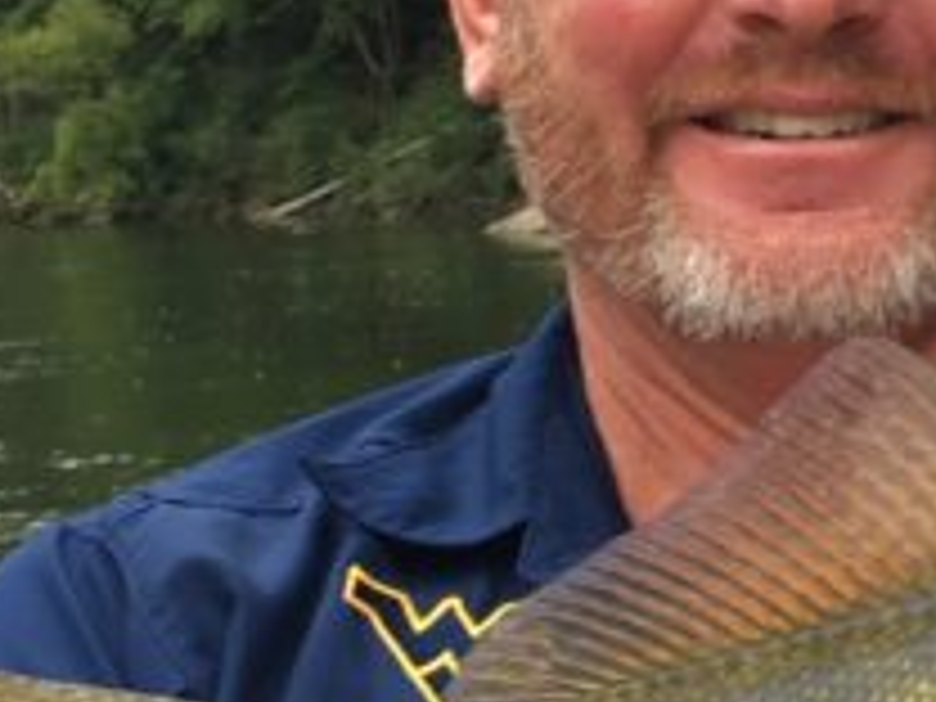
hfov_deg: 15.1
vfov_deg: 11.7
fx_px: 3434
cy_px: 439
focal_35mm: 127
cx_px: 1082
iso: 25
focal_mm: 4.15
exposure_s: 1/60
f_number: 2.2
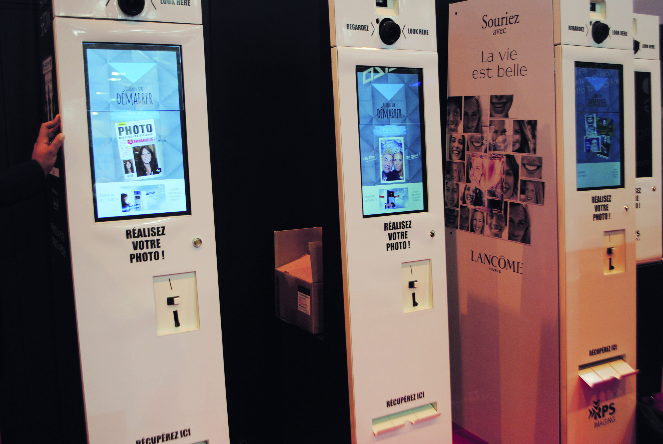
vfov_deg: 37.0
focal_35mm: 36
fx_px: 664
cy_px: 222
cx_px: 332
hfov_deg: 53.1
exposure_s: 1/50
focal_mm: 24
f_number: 4
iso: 200
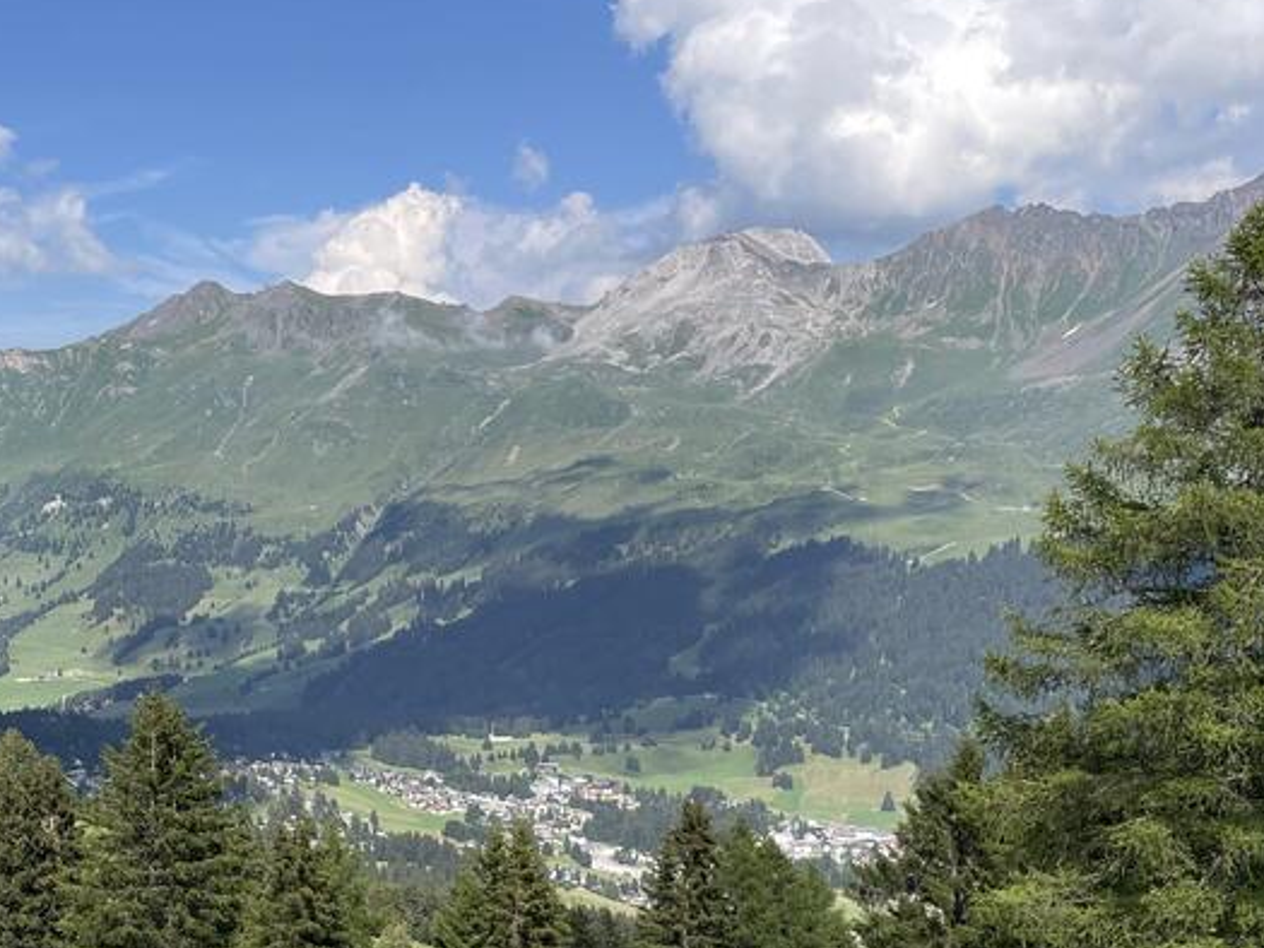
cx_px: 299
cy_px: 778
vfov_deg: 27.9
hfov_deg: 36.5
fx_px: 1863
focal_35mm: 51
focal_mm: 4.2
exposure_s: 1/2747
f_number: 1.6
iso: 32
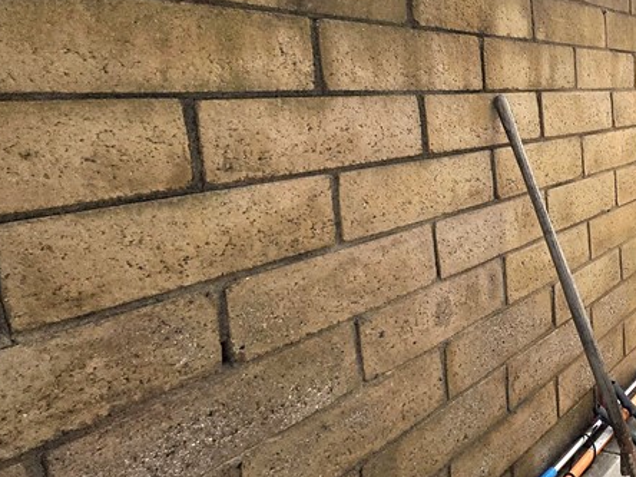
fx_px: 551
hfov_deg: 45.8
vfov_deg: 45.5
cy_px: 133
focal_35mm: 30
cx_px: 689
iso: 25
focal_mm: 1.7
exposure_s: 1/1429
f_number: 2.2
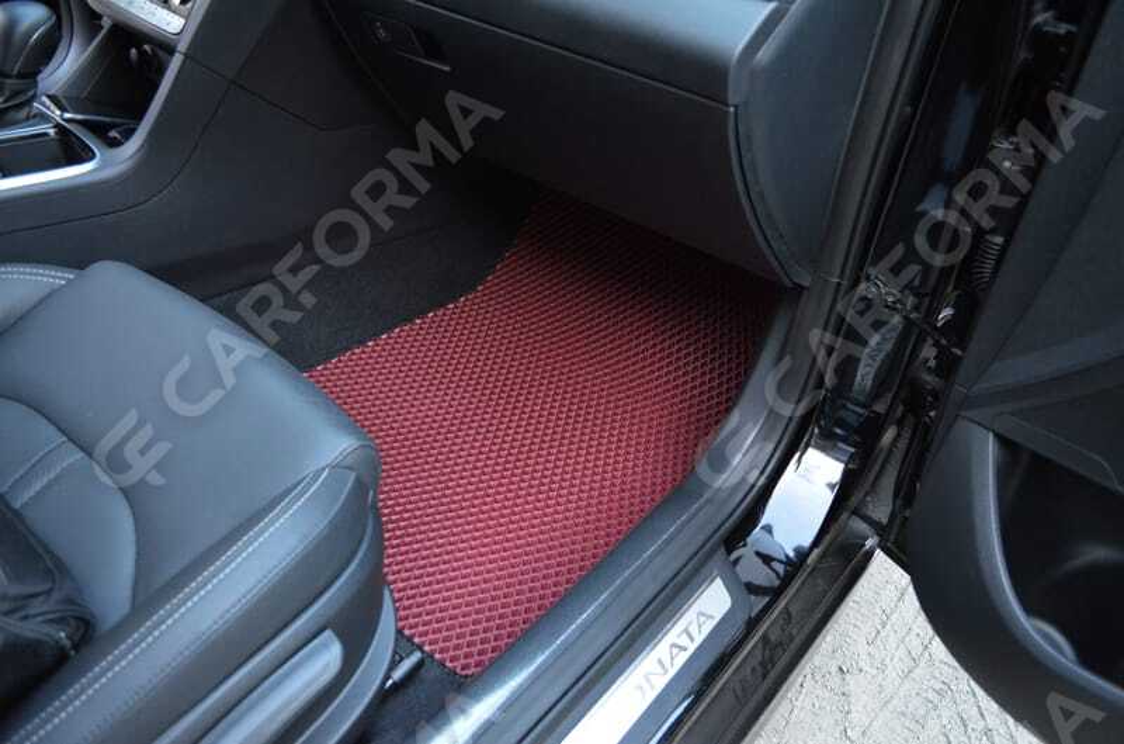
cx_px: 562
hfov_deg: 67.5
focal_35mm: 27
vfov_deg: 47.7
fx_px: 841
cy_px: 372
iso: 3200
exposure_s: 1/20
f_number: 3.5
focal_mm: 18
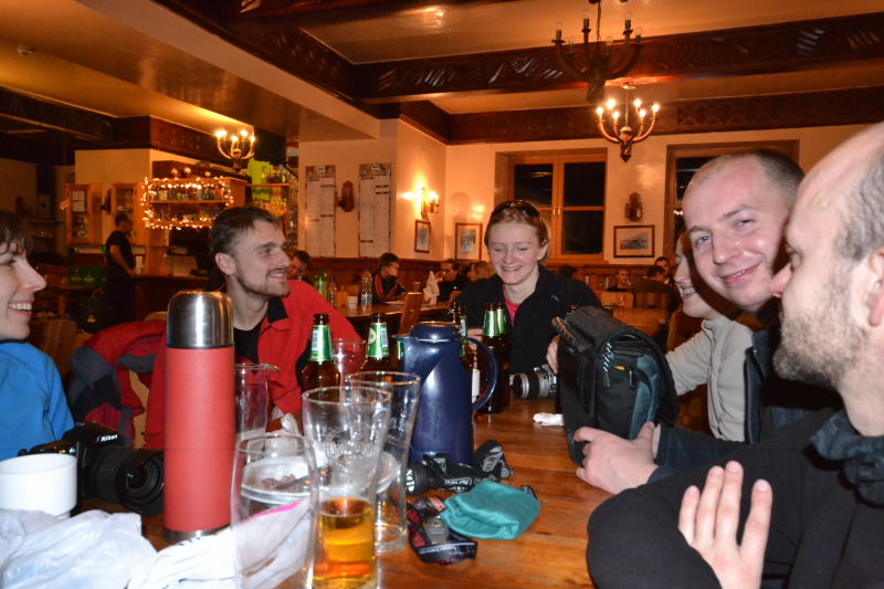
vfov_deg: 47.9
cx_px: 442
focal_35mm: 27
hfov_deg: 67.4
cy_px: 294
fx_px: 663
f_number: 5.6
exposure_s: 1/60
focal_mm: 18
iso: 3200
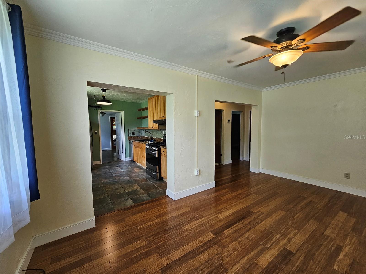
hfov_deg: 106.2
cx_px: 183
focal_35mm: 13
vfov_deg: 89.9
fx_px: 137
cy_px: 137
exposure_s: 1/60
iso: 100
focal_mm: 2.2
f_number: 2.2
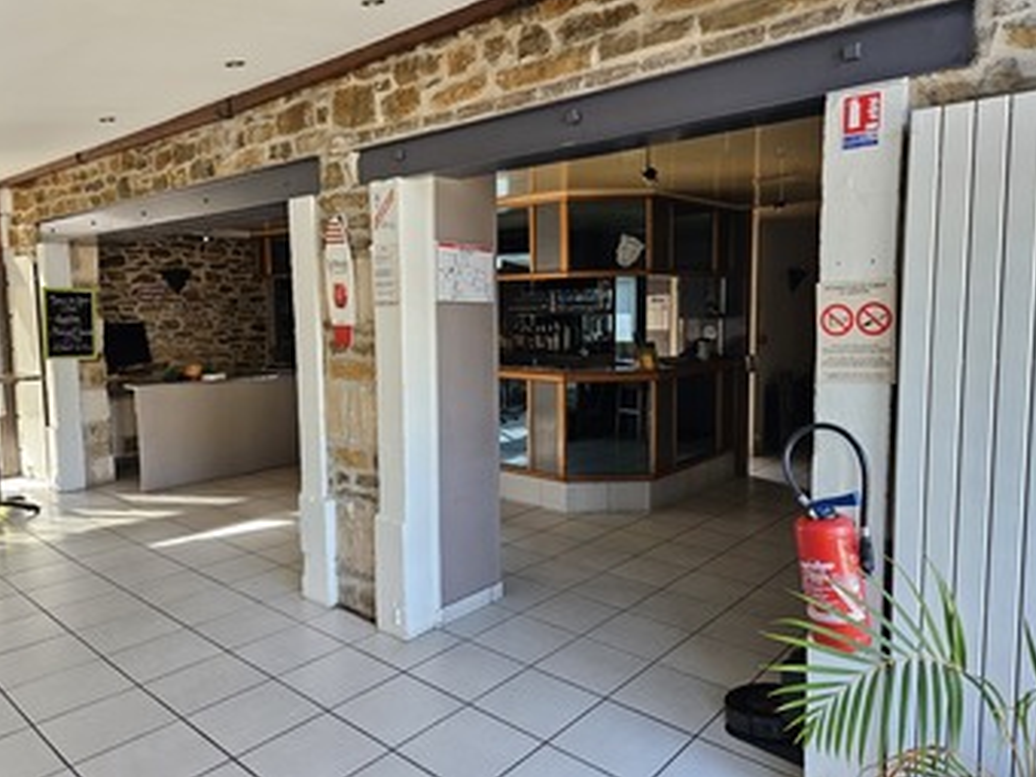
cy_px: 375
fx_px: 718
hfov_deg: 71.6
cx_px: 510
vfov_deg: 56.8
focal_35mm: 24
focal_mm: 5.4
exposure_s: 1/100
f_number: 1.8
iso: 160
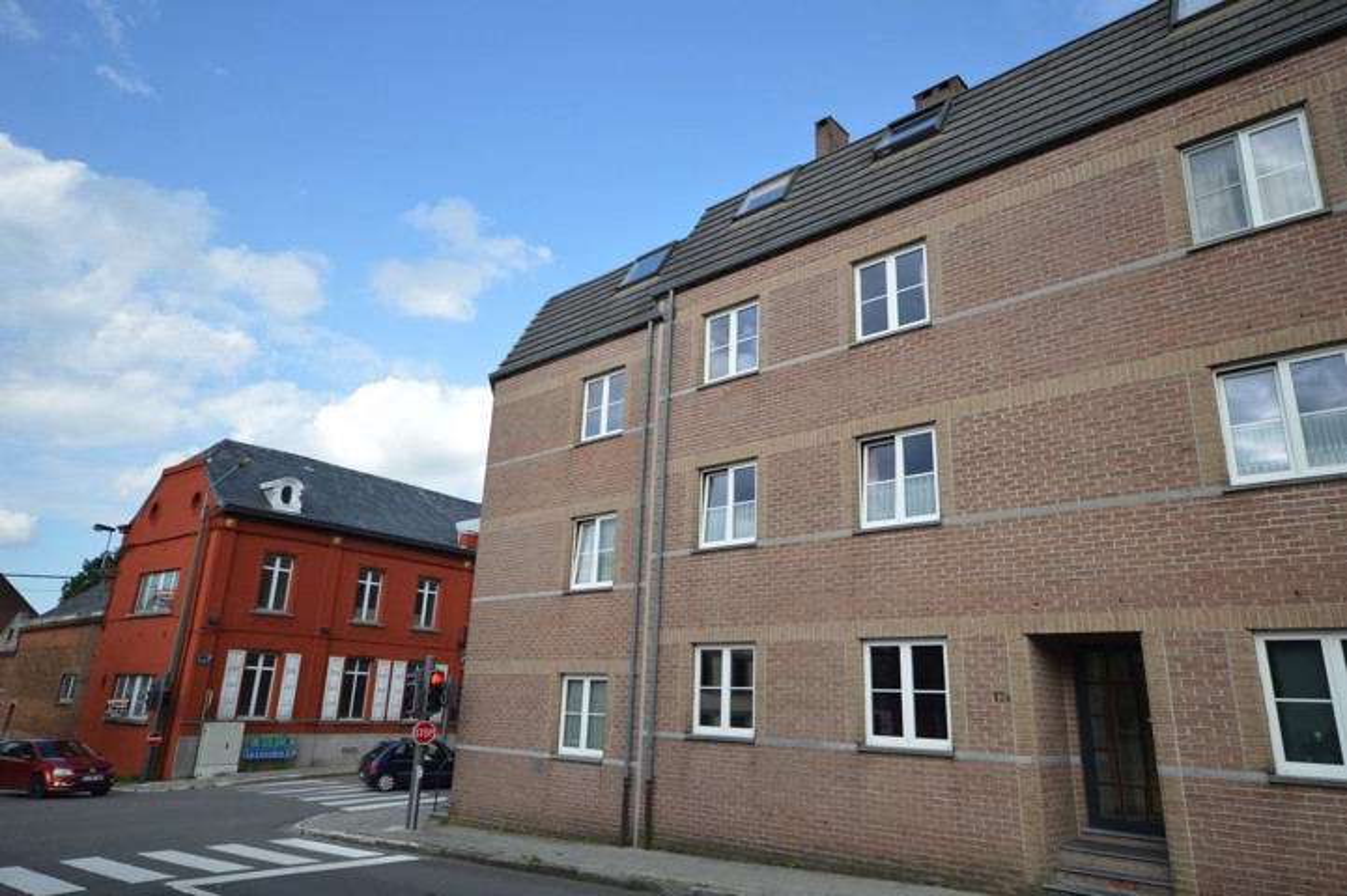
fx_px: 841
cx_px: 674
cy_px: 448
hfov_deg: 77.3
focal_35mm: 22
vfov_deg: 56.1
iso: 100
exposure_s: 1/200
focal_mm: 15
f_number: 7.1
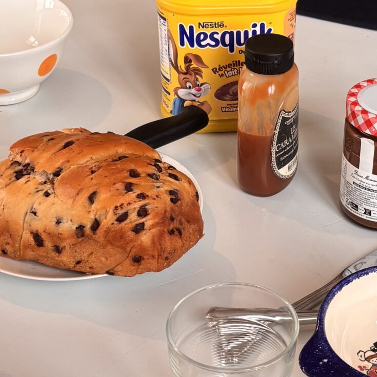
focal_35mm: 80
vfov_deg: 21.6
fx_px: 986
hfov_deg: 21.3
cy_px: 208
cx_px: 312
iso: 80
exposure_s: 1/50
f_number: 1.6
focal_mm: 5.96
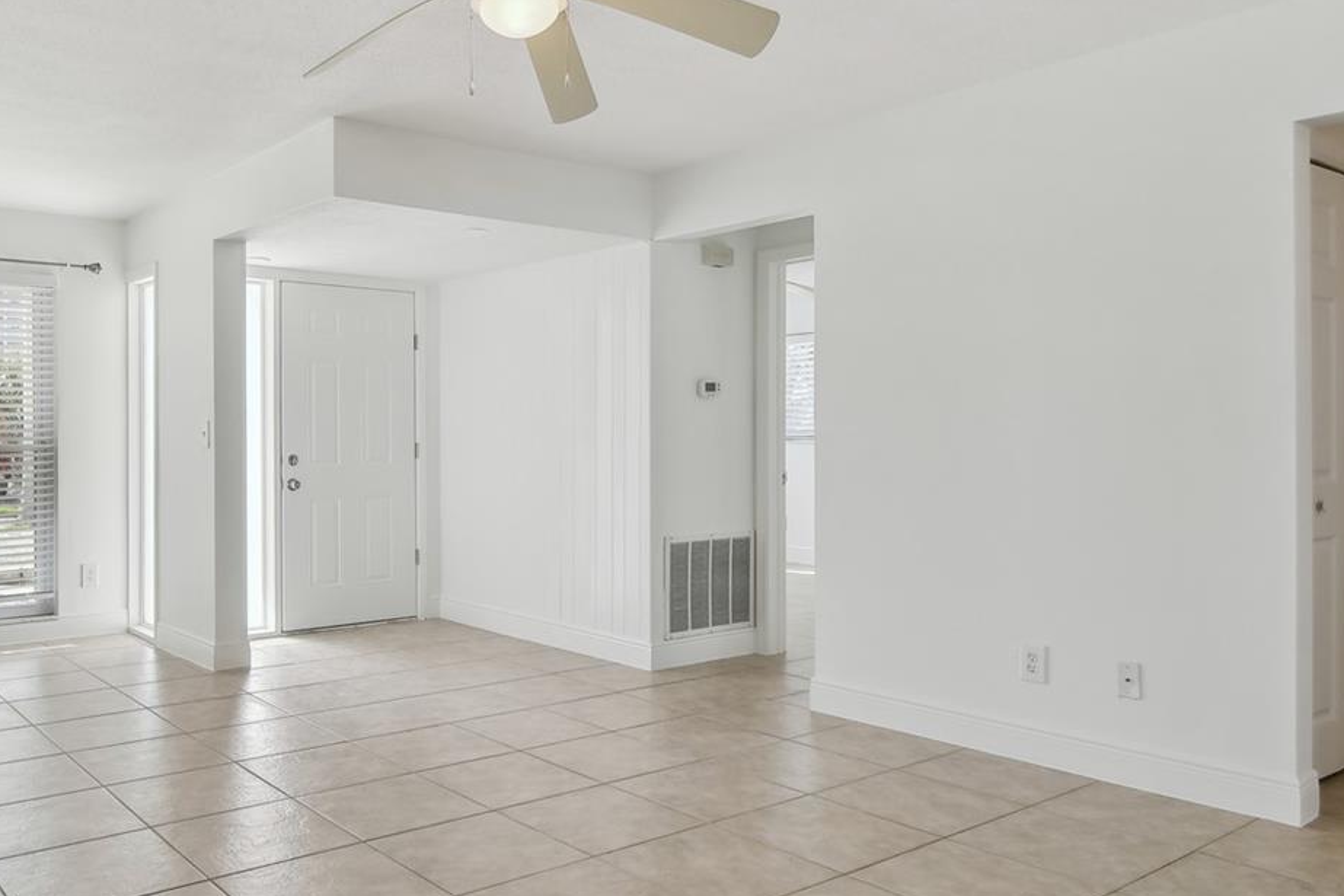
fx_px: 970
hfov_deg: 67.5
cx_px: 450
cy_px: 444
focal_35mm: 26
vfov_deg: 49.5
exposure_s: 1/60
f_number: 7.1
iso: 100
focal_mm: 10
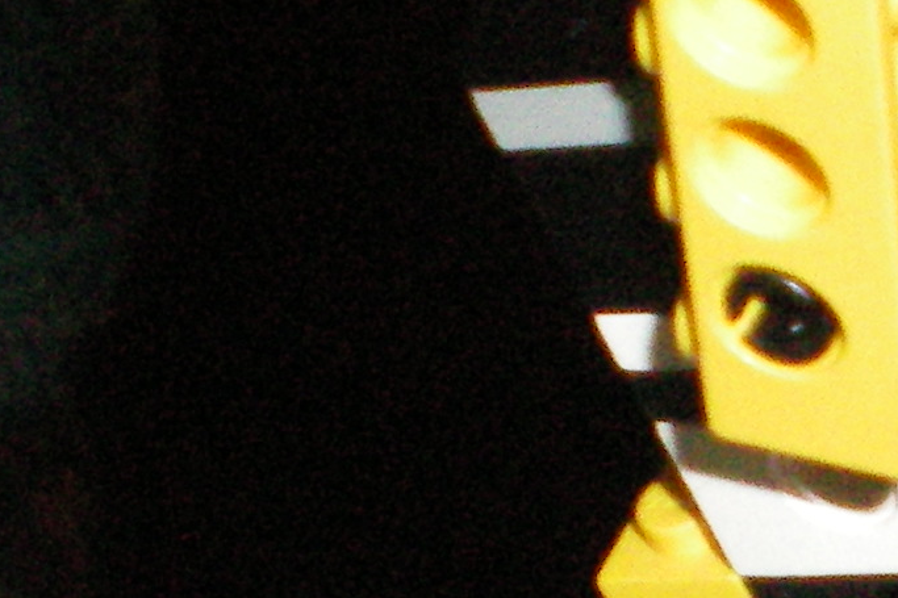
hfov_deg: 10.3
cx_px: 1625
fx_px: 4713
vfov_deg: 7.2
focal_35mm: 189
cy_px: 673
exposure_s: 1/60
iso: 400
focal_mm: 6.3
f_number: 4.6
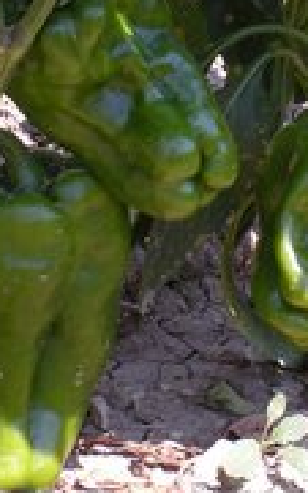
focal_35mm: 89
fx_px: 1196
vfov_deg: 23.3
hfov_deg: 14.7
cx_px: 164
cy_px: 226
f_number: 4.6
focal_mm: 6.3
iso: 64
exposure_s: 1/216
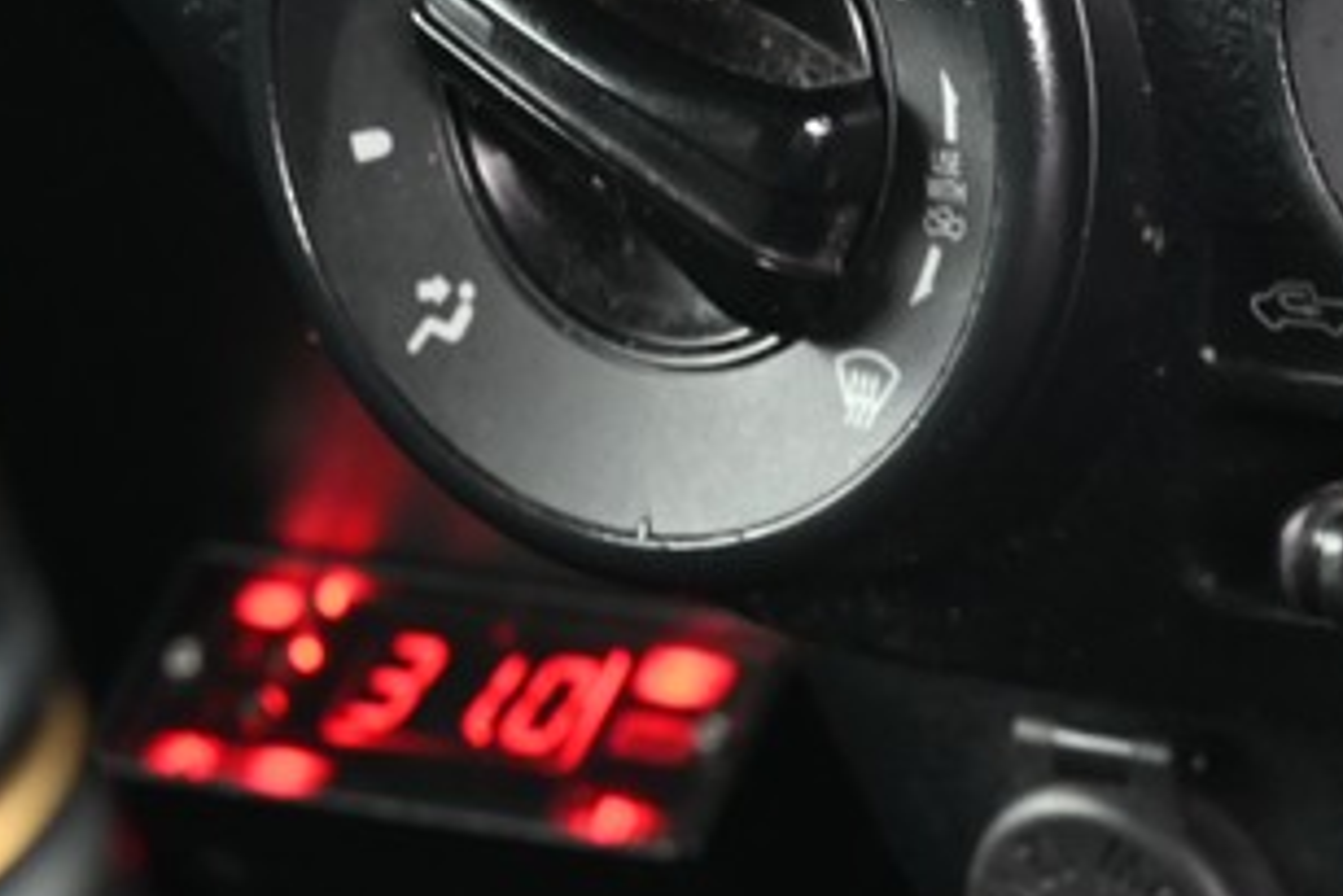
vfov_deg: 7.7
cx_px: 2065
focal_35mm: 179
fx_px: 6681
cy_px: 743
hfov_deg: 11.0
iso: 1600
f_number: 10
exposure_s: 1/10
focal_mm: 50
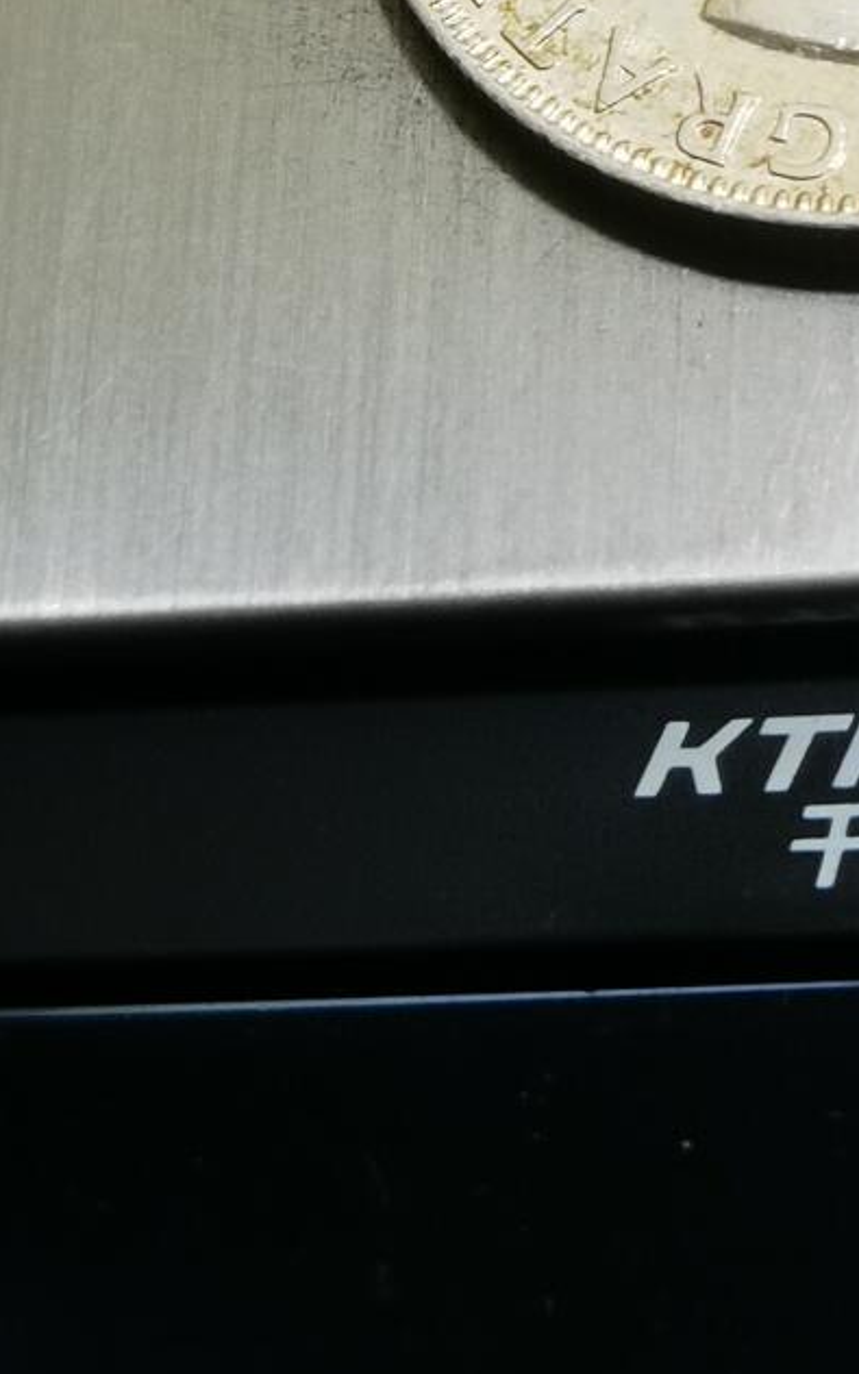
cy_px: -187
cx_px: 1061
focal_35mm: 145
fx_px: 5431
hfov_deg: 8.9
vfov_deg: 14.1
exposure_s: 1/100
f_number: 1.9
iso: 64
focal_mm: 6.67
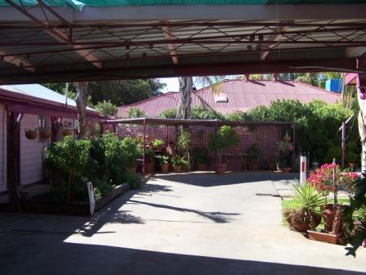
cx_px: 183
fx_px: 402
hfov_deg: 49.0
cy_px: 138
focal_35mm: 38
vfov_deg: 37.7
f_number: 2.8
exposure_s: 1/500
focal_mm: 6.3
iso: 80
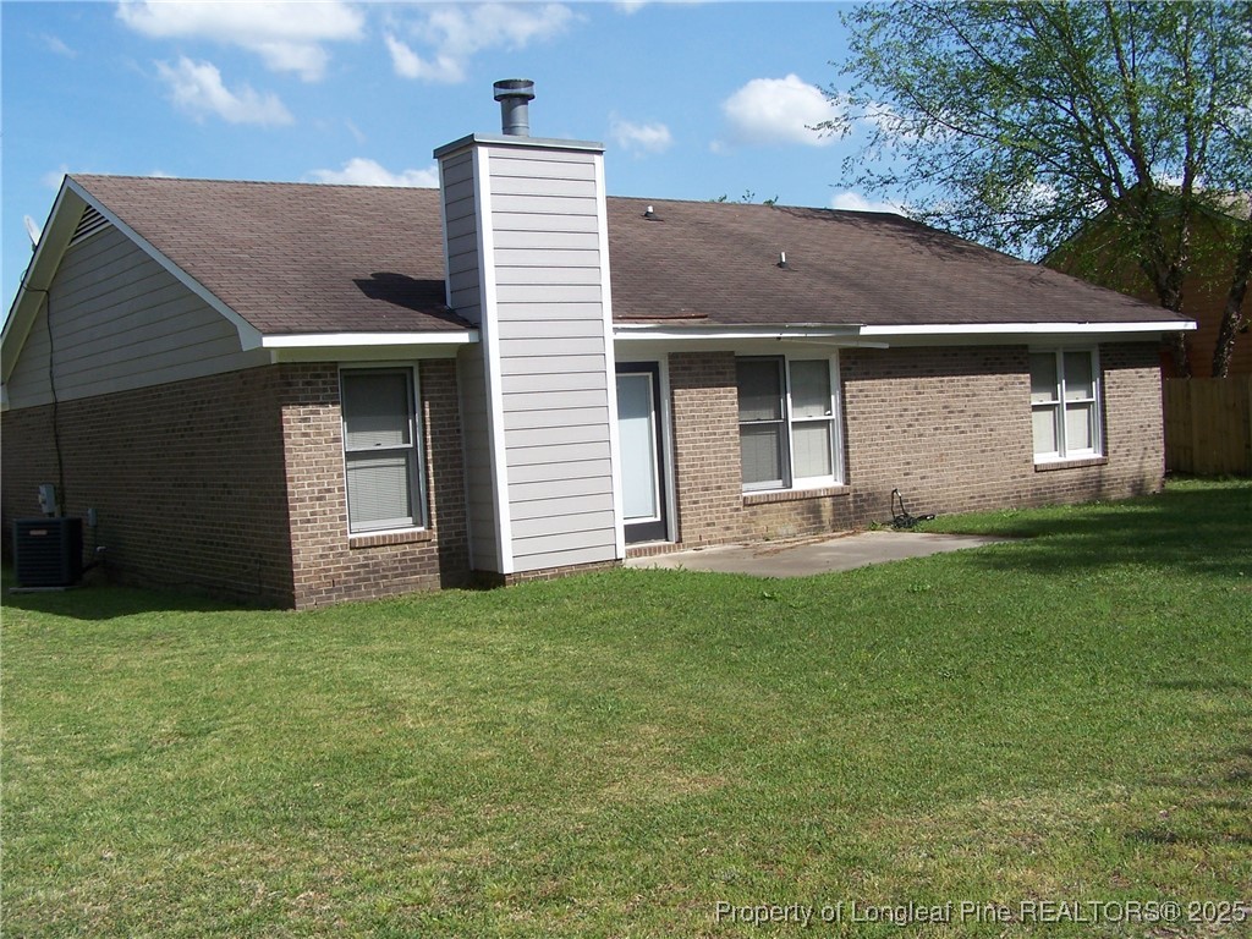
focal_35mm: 38
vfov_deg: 37.7
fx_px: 1374
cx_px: 626
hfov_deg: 49.0
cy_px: 470
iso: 80
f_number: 4
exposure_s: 1/750
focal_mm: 6.3
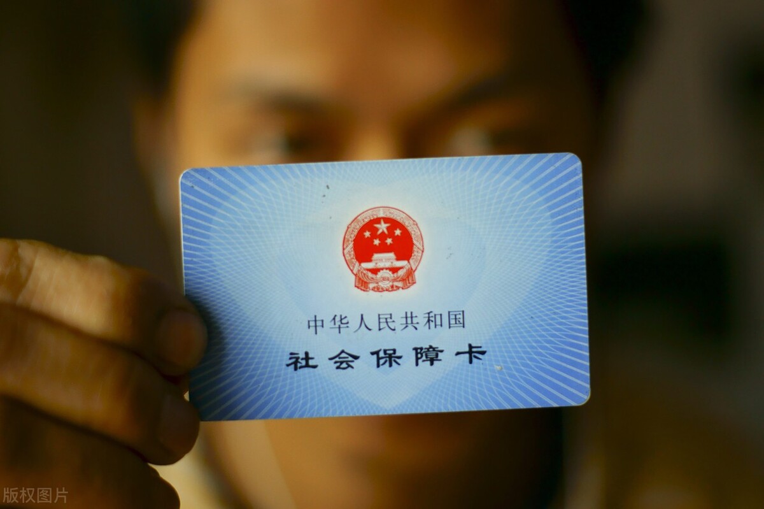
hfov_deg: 27.0
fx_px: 1591
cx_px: 382
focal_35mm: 75
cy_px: 254
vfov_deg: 18.2
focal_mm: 50
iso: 200
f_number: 1.8
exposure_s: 1/1000
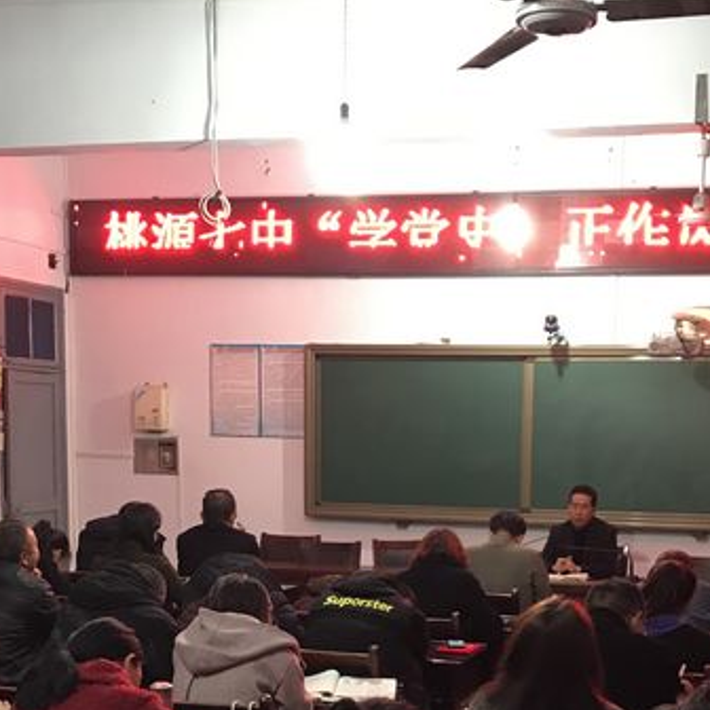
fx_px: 1369
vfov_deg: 28.1
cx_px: 473
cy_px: 628
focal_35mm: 59
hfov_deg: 28.9
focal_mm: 3.99
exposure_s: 1/17
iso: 100
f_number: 1.8
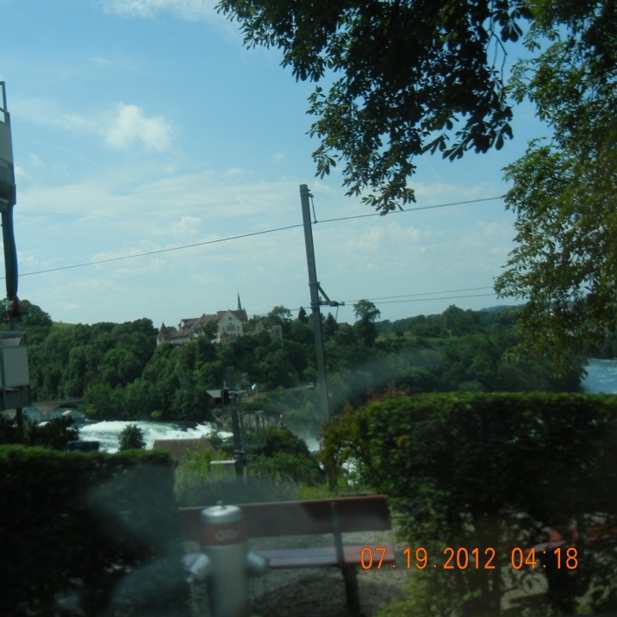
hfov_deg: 38.6
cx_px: 190
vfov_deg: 39.2
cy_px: 296
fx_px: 867
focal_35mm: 43
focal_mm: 6.2
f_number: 7.2
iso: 160
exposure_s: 1/501
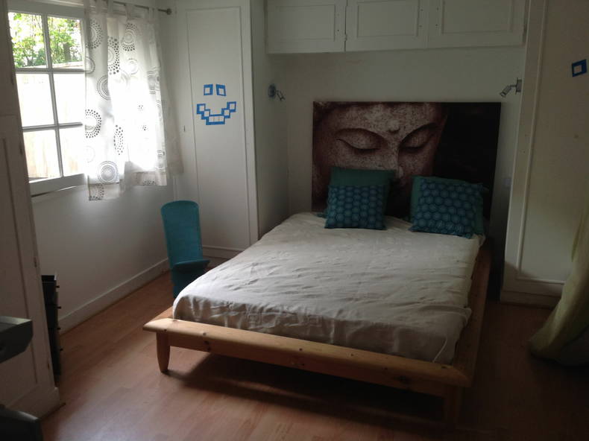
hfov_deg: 52.6
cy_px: 220
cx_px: 294
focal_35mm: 35
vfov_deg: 40.7
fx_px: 595
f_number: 2.4
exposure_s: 1/24
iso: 50
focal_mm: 4.28
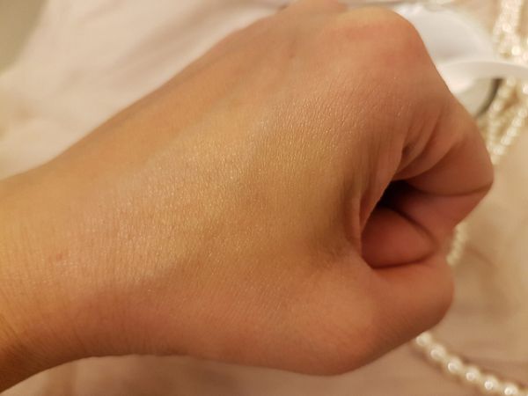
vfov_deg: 53.1
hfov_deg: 67.3
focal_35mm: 26
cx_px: 264
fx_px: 397
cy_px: 198
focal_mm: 4.2
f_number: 1.7
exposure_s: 1/24
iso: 160
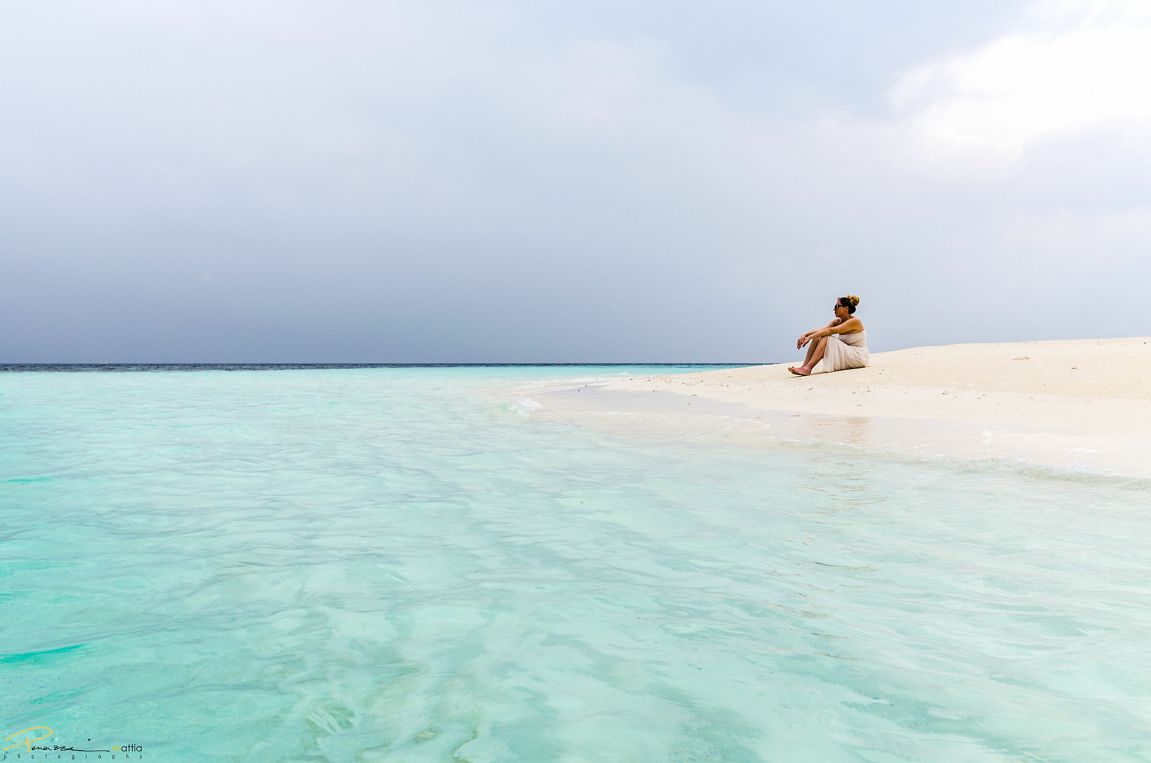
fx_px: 957
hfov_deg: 62.0
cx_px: 576
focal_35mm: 30
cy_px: 382
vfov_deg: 43.4
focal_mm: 20
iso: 100
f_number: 6.3
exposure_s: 1/800
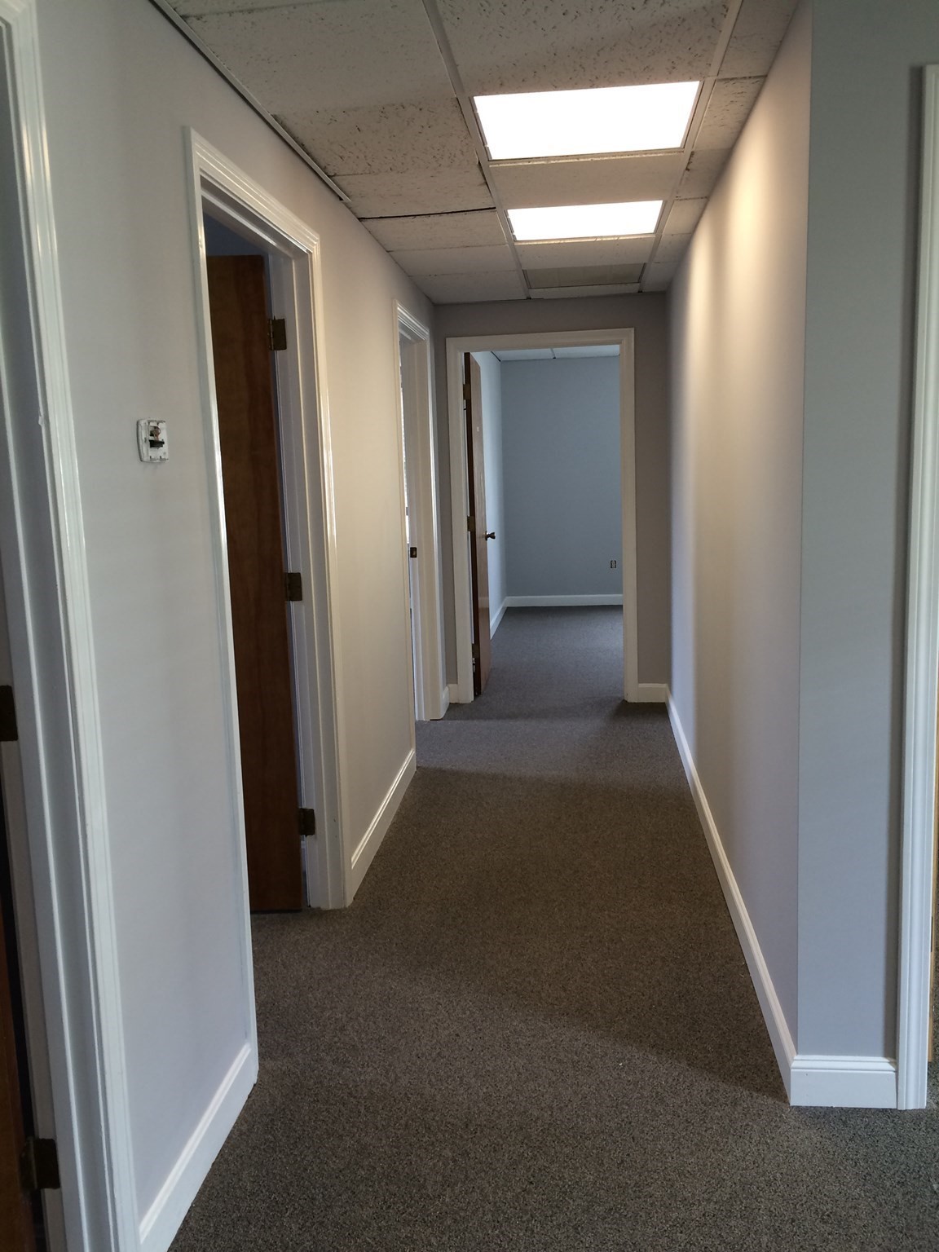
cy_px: 626
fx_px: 1049
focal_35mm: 29
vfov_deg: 61.7
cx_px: 470
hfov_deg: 48.2
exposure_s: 1/30
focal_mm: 4.15
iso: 64
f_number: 2.2
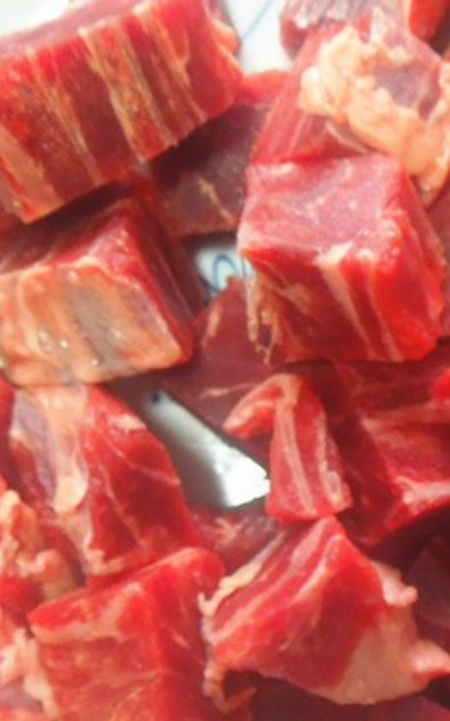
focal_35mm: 68
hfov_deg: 19.0
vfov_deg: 30.1
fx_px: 1335
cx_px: 322
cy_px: 457
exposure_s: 1/20
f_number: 3.3
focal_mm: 4.5
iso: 400
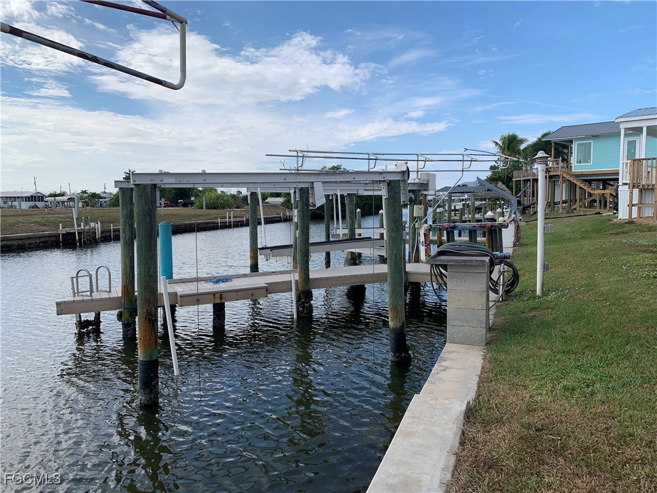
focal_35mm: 26
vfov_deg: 53.1
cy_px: 246
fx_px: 493
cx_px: 328
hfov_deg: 67.3
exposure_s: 1/2611
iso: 25
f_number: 1.8
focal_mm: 4.25
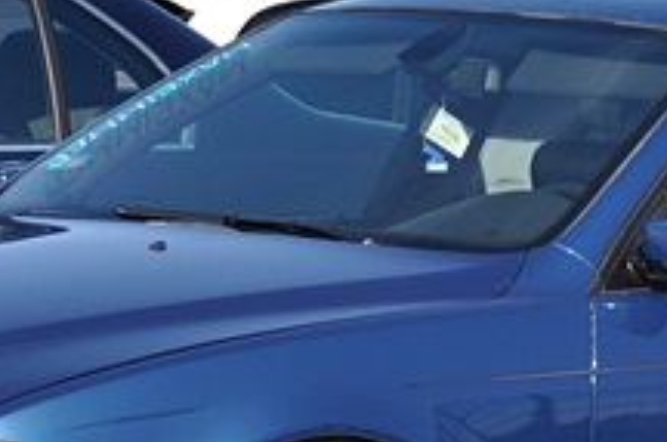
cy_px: 351
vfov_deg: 2.7
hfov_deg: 4.1
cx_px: 540
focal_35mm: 501
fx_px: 9262
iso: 200
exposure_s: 1/320
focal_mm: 90
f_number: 9
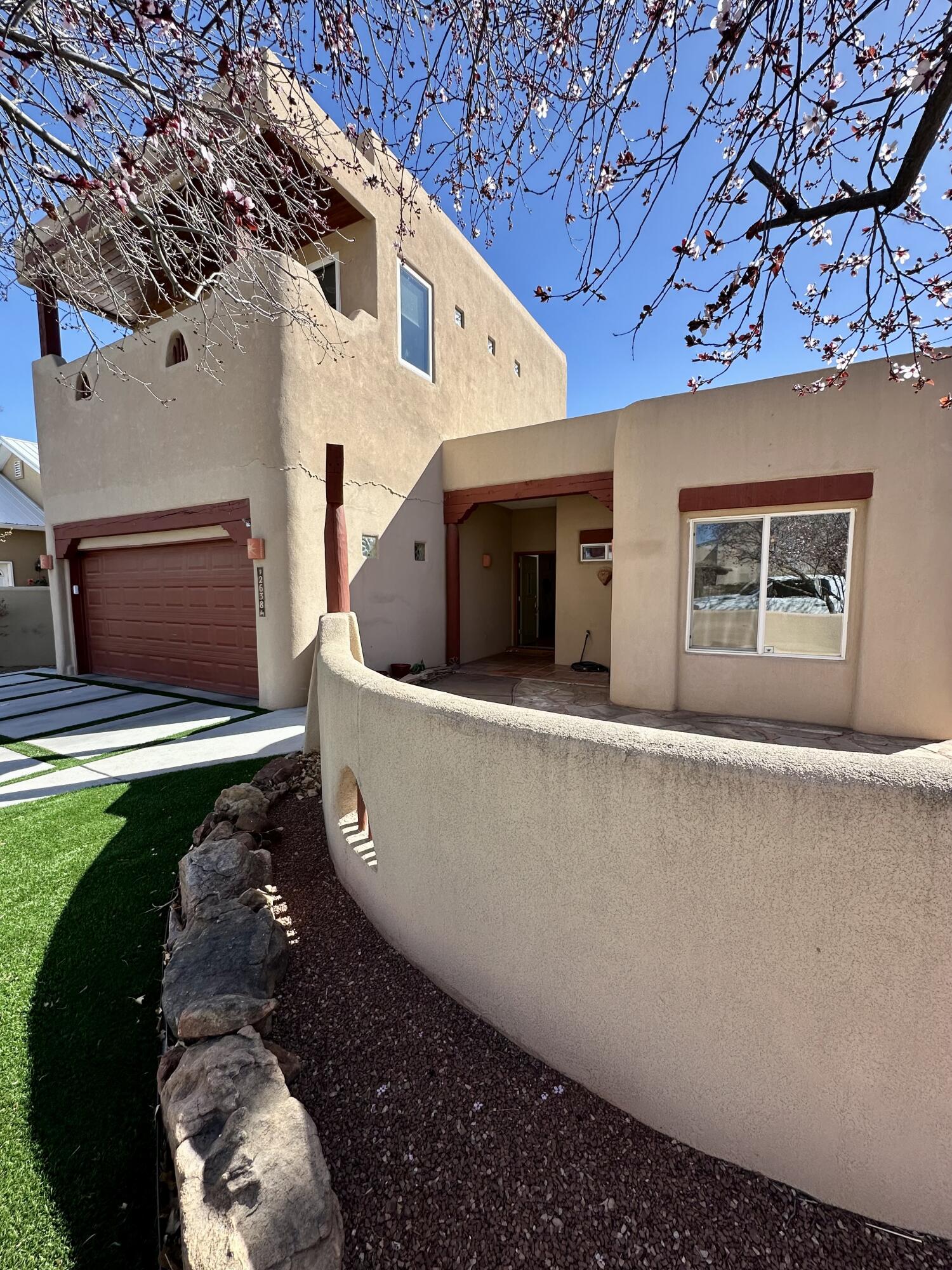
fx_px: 513
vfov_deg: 102.1
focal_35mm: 14
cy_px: 635
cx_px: 476
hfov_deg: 85.7
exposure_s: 1/924
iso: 40
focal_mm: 2.22
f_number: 2.2
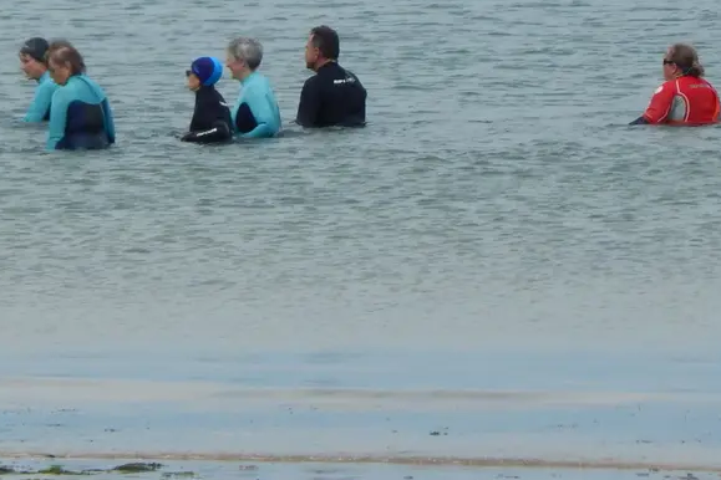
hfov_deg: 1.8
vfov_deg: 1.2
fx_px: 23511
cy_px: 80
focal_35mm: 1174
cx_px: 139
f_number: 5.8
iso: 125
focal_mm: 97.9
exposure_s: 1/800
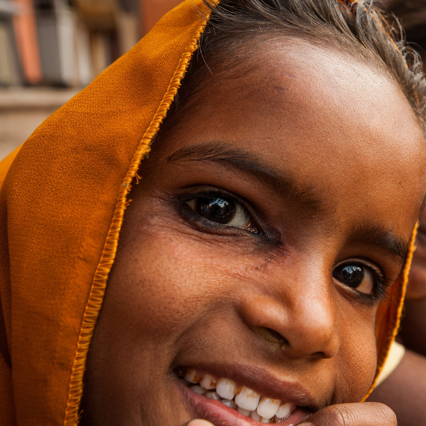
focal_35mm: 50
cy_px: 228
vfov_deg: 34.0
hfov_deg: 33.1
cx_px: 336
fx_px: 696
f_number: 8
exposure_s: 1/200
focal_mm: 35
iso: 1600
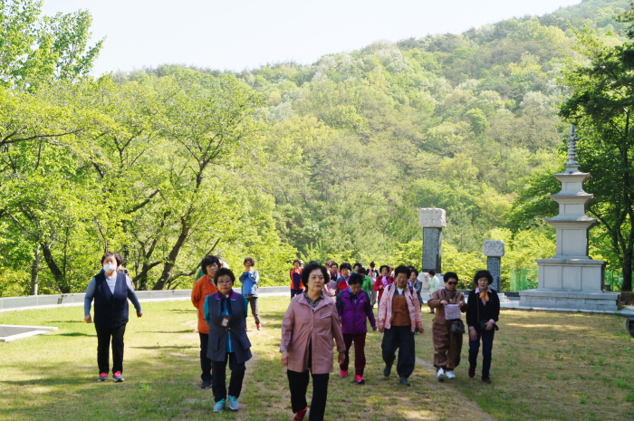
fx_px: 686
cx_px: 317
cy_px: 210
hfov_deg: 49.6
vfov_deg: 34.1
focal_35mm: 39
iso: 100
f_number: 9
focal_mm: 26
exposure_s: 1/80
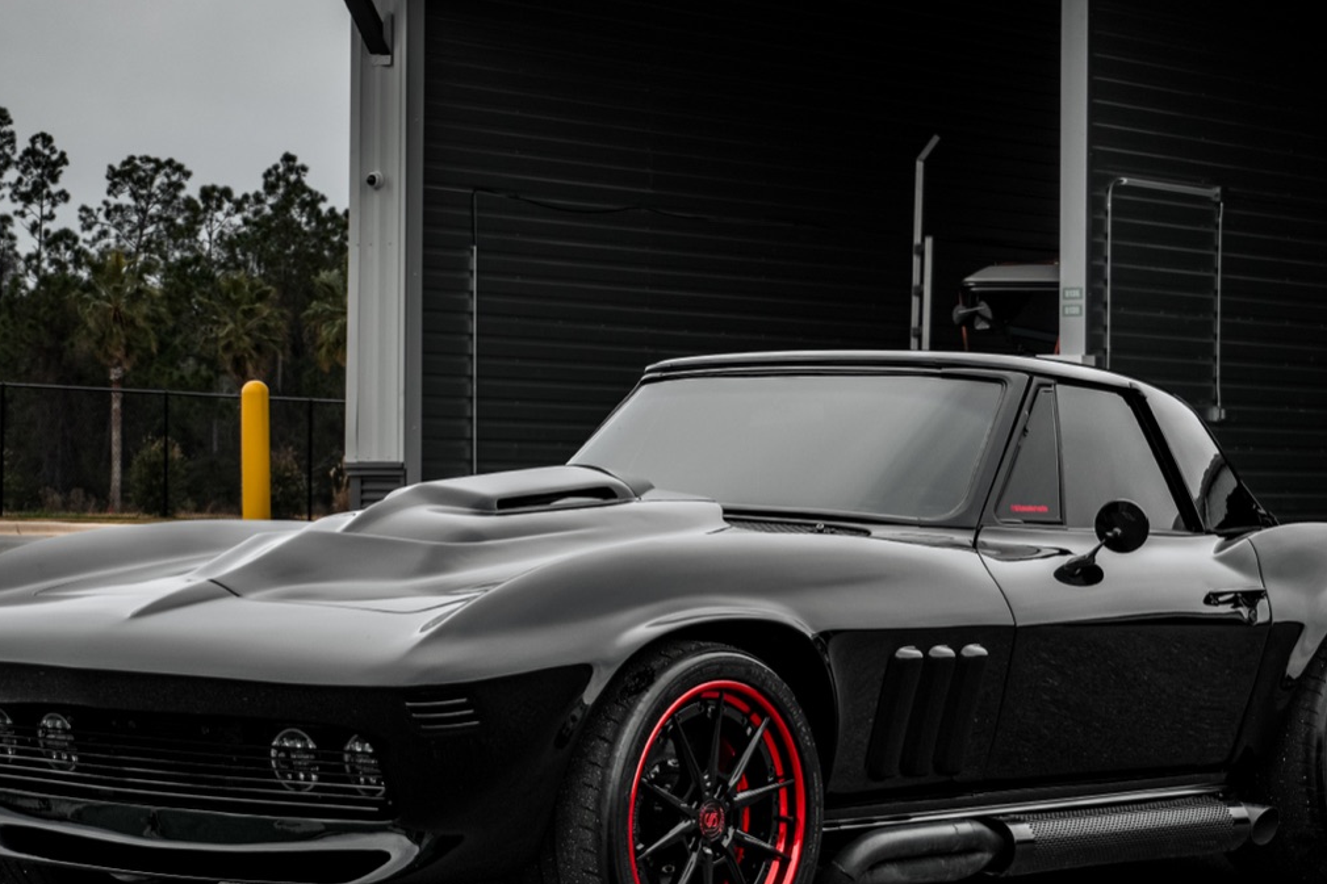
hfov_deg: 19.6
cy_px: 517
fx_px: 3833
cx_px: 734
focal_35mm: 104
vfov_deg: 13.2
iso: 125
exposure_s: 1/160
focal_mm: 50
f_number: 5.6
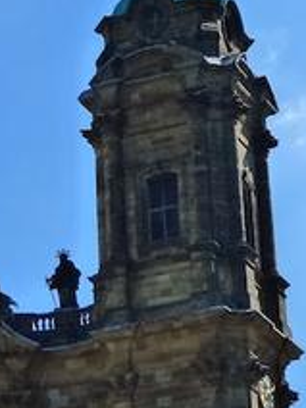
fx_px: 1957
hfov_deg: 8.9
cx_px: 108
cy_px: 137
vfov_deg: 11.9
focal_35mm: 166
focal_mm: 9.4
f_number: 4.3
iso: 250
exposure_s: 1/1000
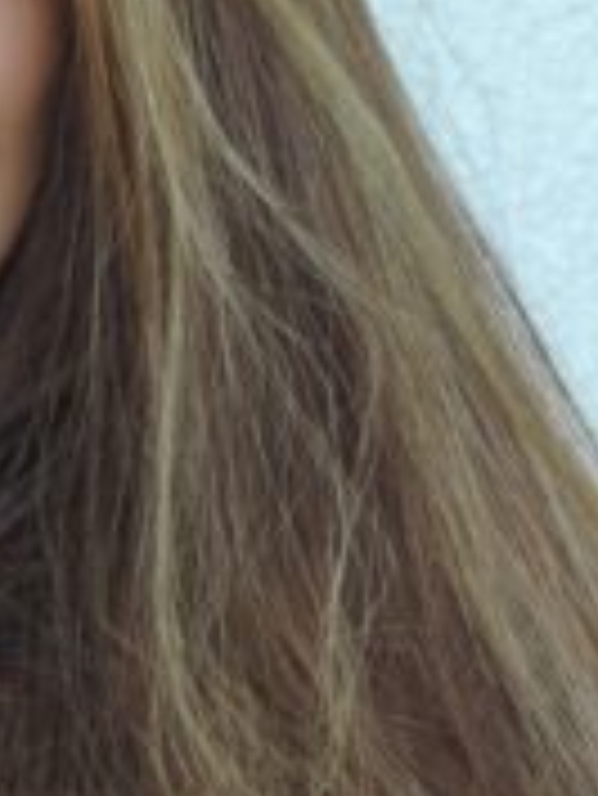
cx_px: -214
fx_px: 10077
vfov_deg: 4.5
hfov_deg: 3.4
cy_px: 396
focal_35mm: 438
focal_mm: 27.6
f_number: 4.4
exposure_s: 1/125
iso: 250
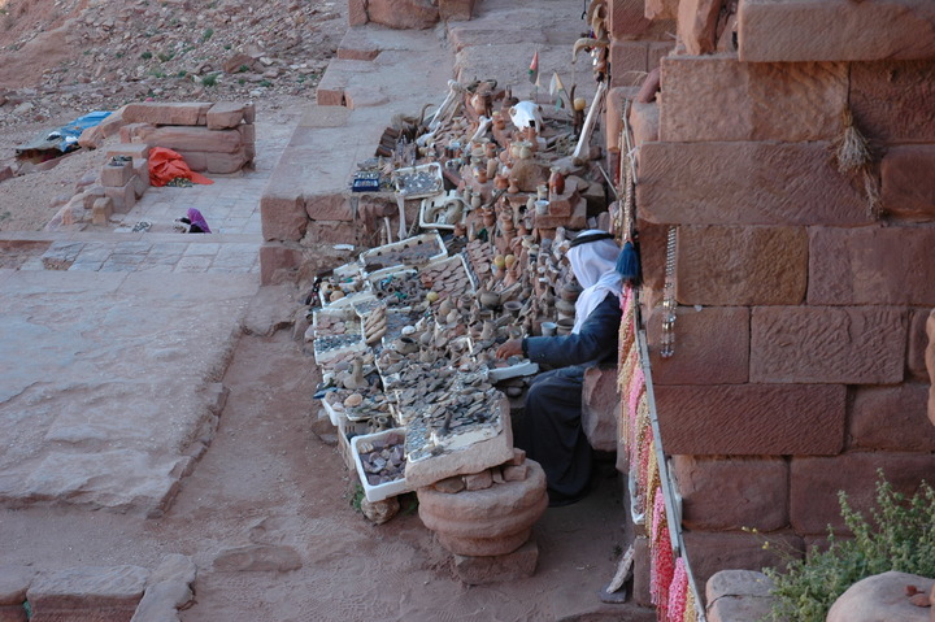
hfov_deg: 33.4
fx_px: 1557
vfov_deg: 22.6
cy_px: 311
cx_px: 468
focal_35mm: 60
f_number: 5.6
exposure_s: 1/125
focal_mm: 40
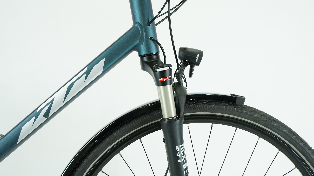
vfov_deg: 32.7
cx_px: 158
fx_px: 300
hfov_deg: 55.3
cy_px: 67
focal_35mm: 36
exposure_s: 1/200
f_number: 8
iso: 4000
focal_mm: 30
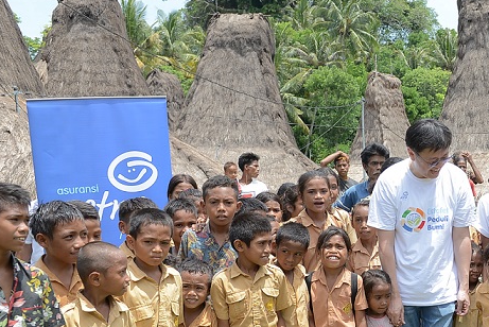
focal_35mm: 65
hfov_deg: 28.7
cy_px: 249
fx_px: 883
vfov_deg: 20.8
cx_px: 509
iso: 125
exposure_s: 1/320
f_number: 5.6
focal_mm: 29
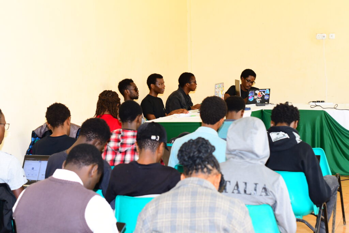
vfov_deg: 18.2
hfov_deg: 27.0
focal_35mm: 75
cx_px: 174
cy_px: 116
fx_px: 727
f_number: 5
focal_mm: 50
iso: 400
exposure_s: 1/60
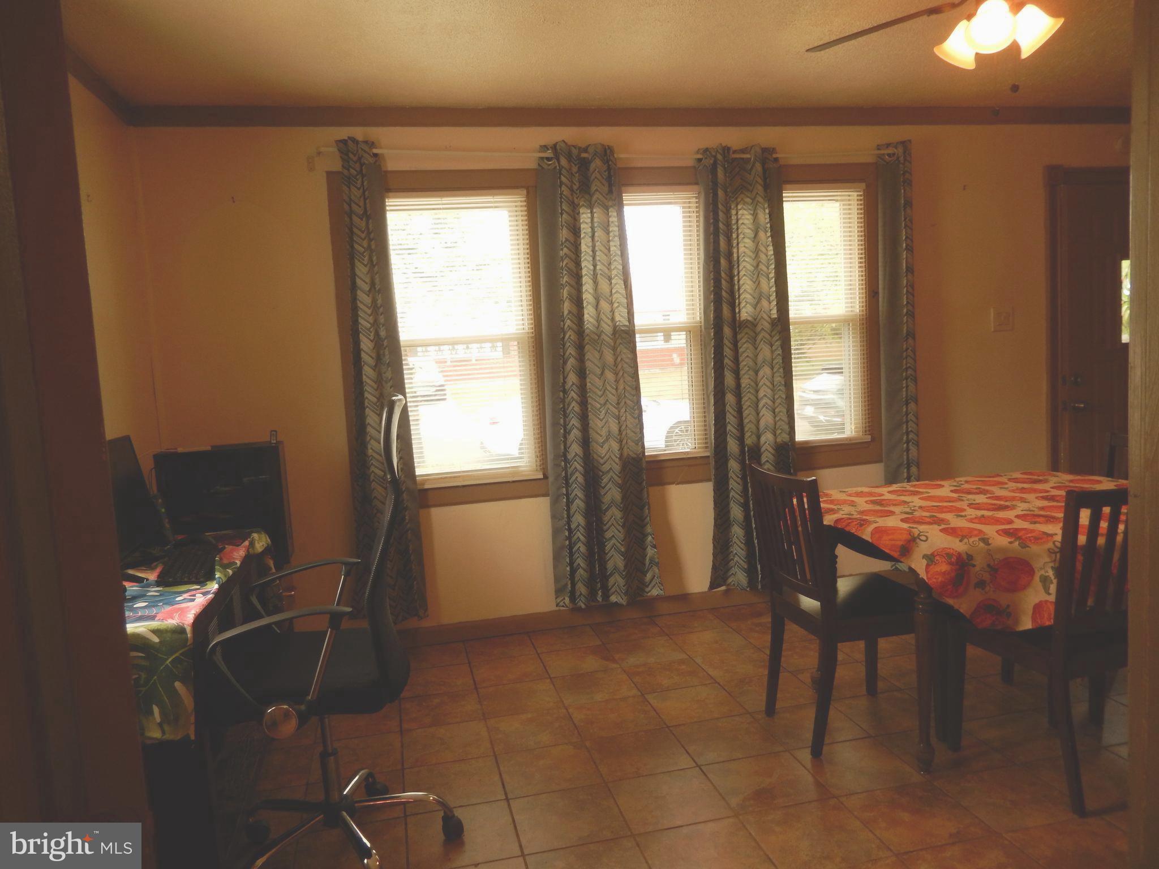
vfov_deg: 54.9
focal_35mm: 25
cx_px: 580
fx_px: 837
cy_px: 434
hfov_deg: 69.4
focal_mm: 4.5
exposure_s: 1/50
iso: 125
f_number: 3.4
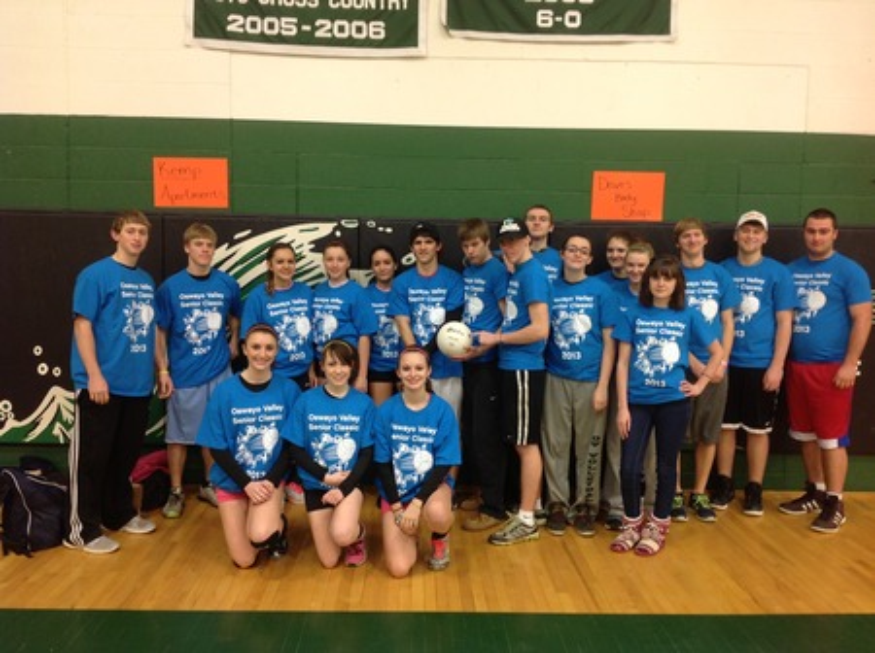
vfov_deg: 40.6
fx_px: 883
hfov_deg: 52.7
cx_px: 438
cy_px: 326
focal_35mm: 35
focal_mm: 4.28
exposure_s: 1/15
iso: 80
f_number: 2.4
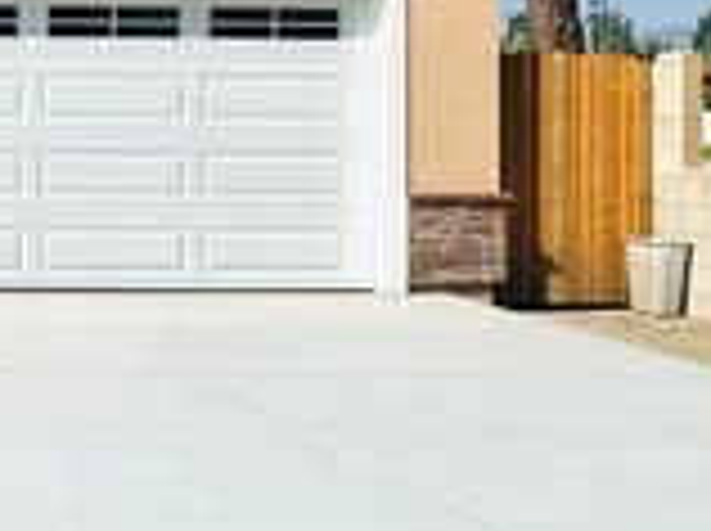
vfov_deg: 19.1
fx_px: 1559
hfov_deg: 21.7
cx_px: -338
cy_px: 106
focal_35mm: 76
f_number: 1.78
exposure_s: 1/9709
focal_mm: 6.86
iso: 80
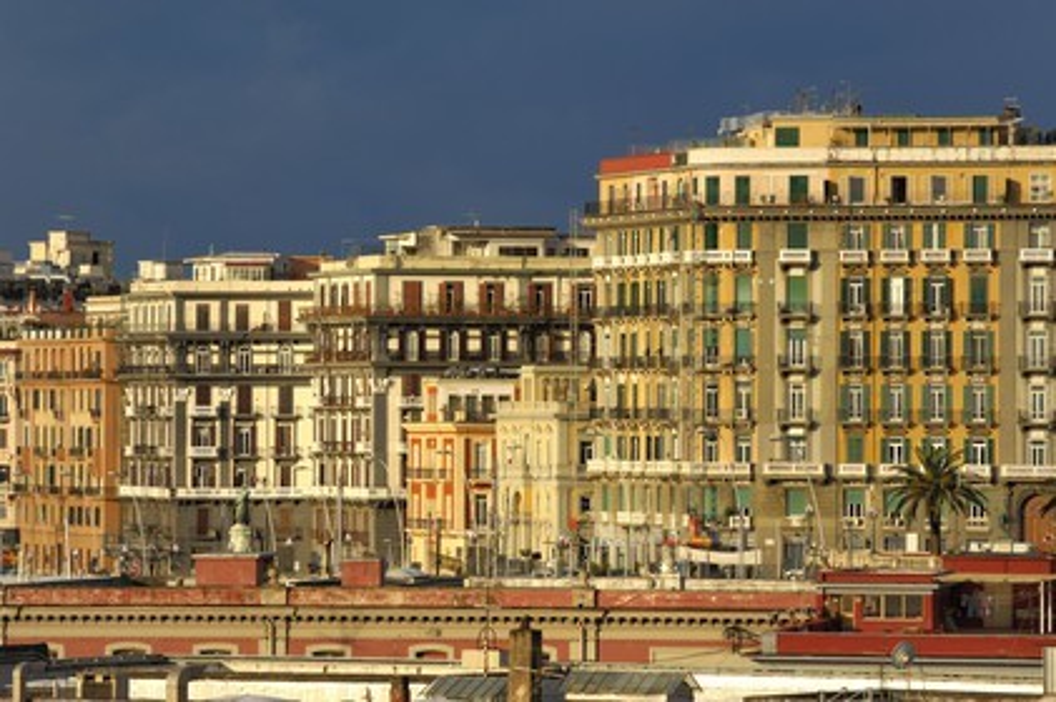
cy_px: 351
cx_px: 528
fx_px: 7694
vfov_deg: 5.2
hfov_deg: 7.9
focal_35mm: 262
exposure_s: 1/250
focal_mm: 175
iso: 100
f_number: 6.7
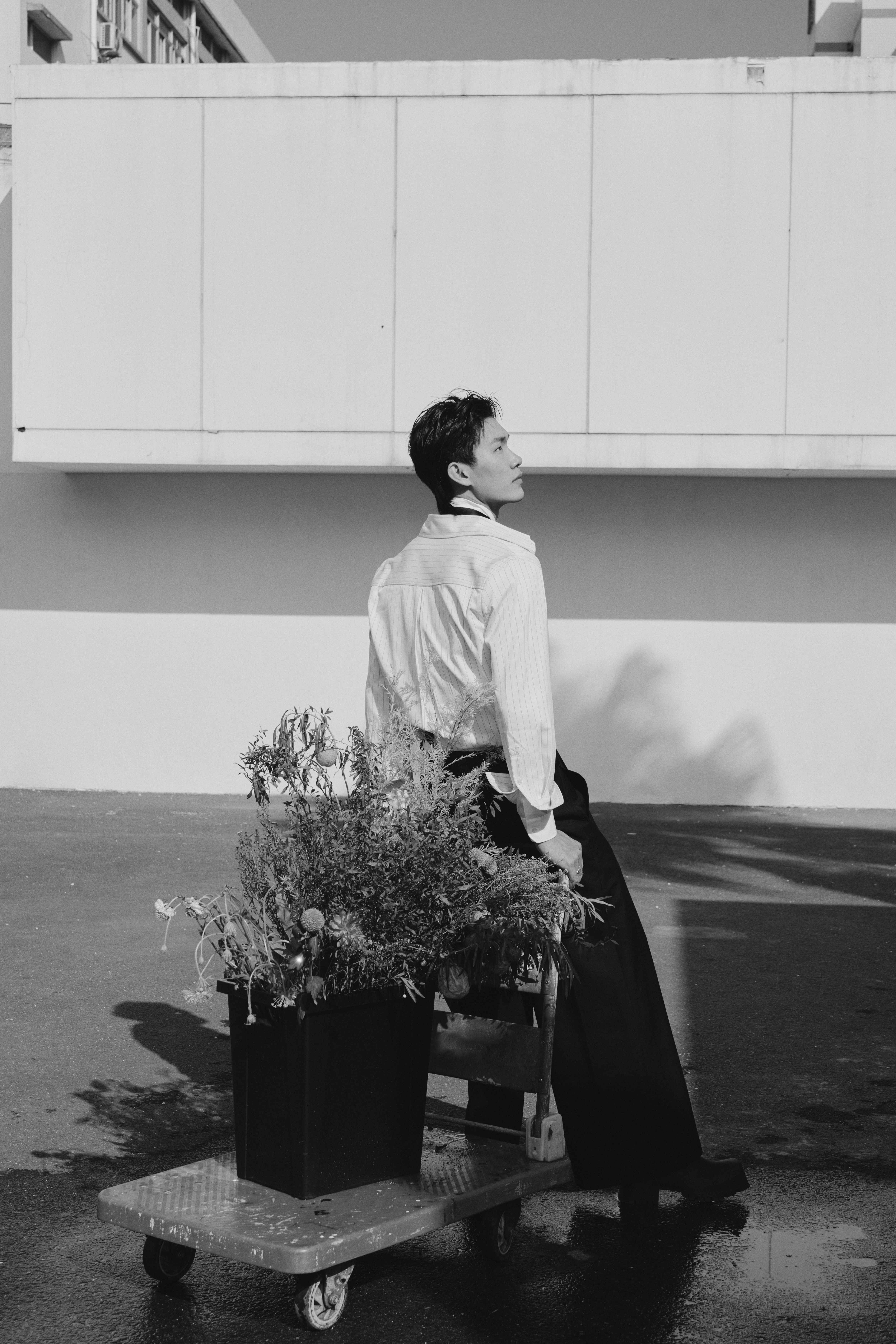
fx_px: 1829
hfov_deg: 27.5
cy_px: 672
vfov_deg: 40.3
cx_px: 448
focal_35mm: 49
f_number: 7.1
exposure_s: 1/160
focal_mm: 49
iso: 64
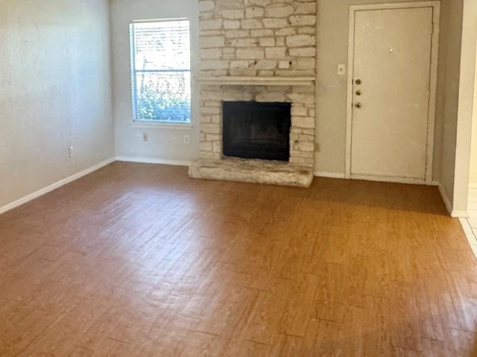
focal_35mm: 39
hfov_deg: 46.0
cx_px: 115
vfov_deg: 36.4
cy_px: 113
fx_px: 537
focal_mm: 2.22
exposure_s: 1/60
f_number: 2.2
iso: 250
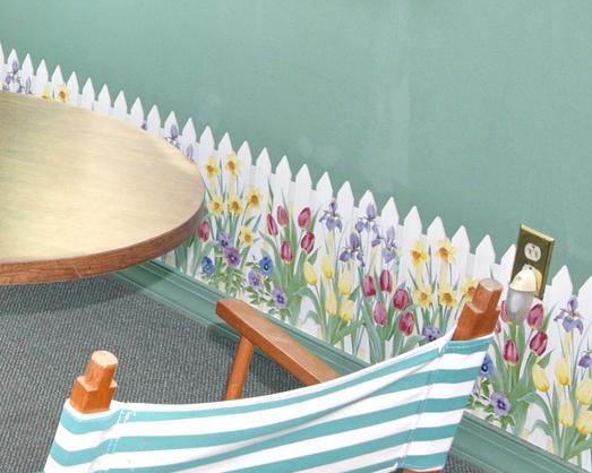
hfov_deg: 16.7
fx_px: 1804
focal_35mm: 103
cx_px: -335
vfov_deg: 14.6
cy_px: -57
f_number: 5.6
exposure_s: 1/125
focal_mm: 28
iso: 800
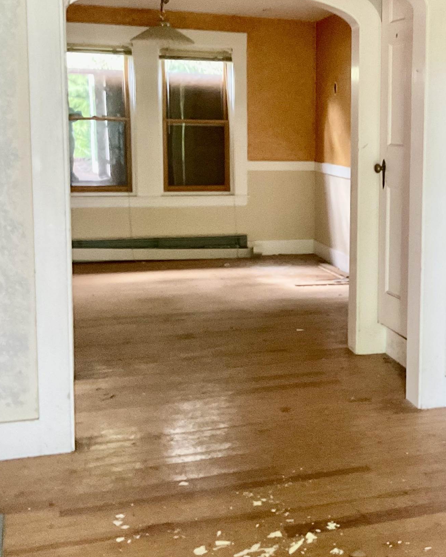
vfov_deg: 35.2
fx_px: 874
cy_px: 220
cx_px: 415
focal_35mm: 53
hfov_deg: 27.4
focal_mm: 3
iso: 400
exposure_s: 1/30
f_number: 1.8
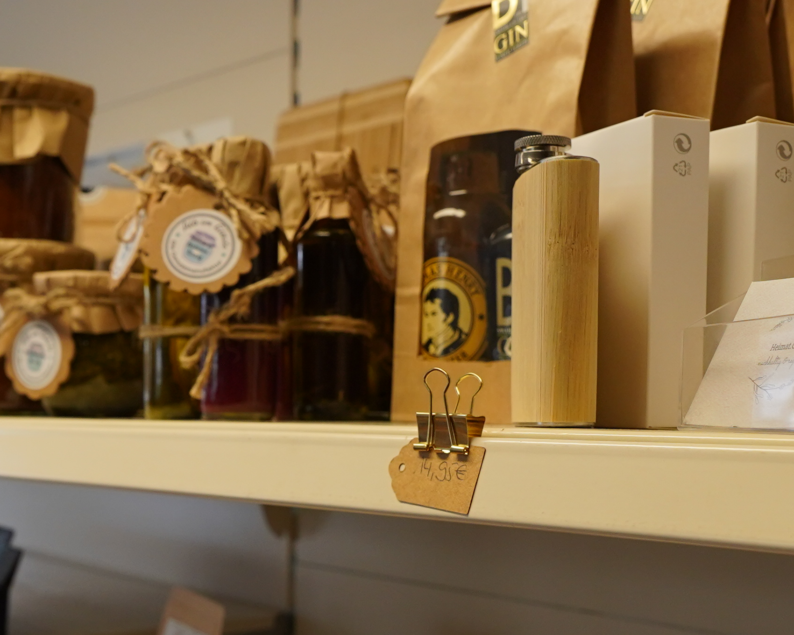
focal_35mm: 53
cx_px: 309
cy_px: 545
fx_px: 1245
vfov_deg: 27.8
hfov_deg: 35.2
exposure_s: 1/160
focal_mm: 16
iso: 640
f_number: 4
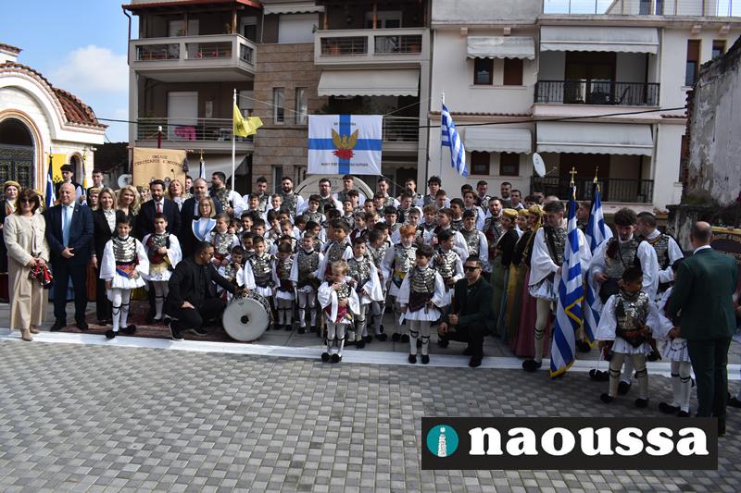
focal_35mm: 27
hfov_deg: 67.4
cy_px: 246
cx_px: 370
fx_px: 556
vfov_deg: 47.9
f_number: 8
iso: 110
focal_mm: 18
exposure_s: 1/250
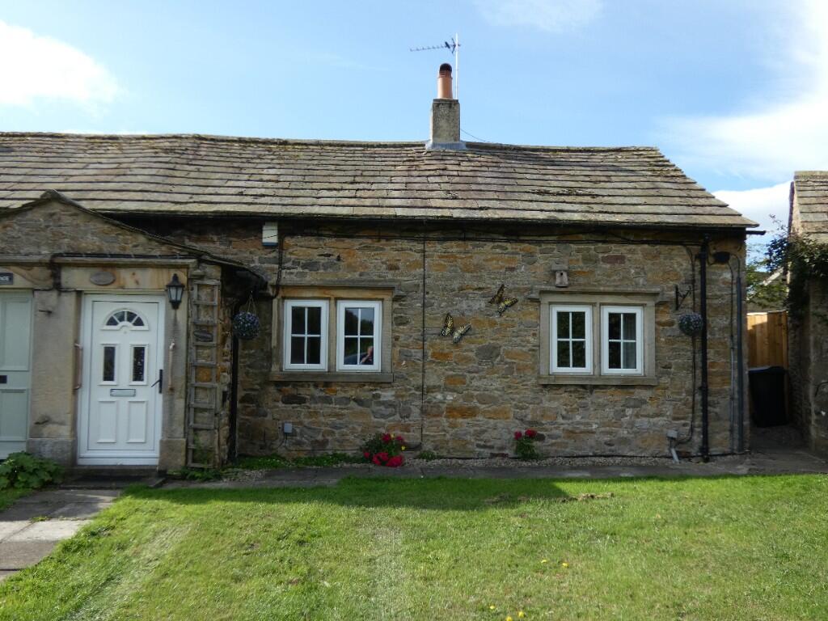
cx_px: 414
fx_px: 742
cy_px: 310
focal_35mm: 31
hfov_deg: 58.4
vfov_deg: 45.4
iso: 80
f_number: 3.3
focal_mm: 5.5
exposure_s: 1/640
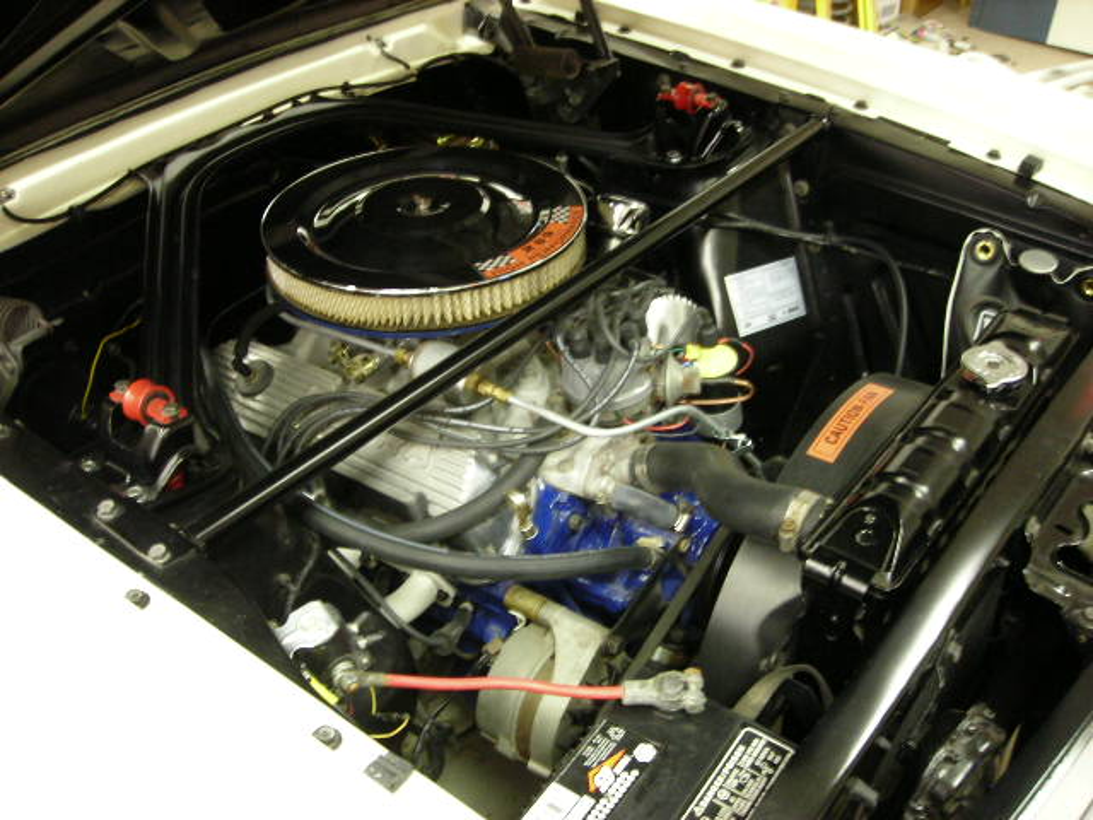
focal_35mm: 38
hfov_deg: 49.0
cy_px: 410
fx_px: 1200
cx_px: 546
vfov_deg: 37.7
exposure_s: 1/3.2
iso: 200
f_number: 3.2
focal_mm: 6.3
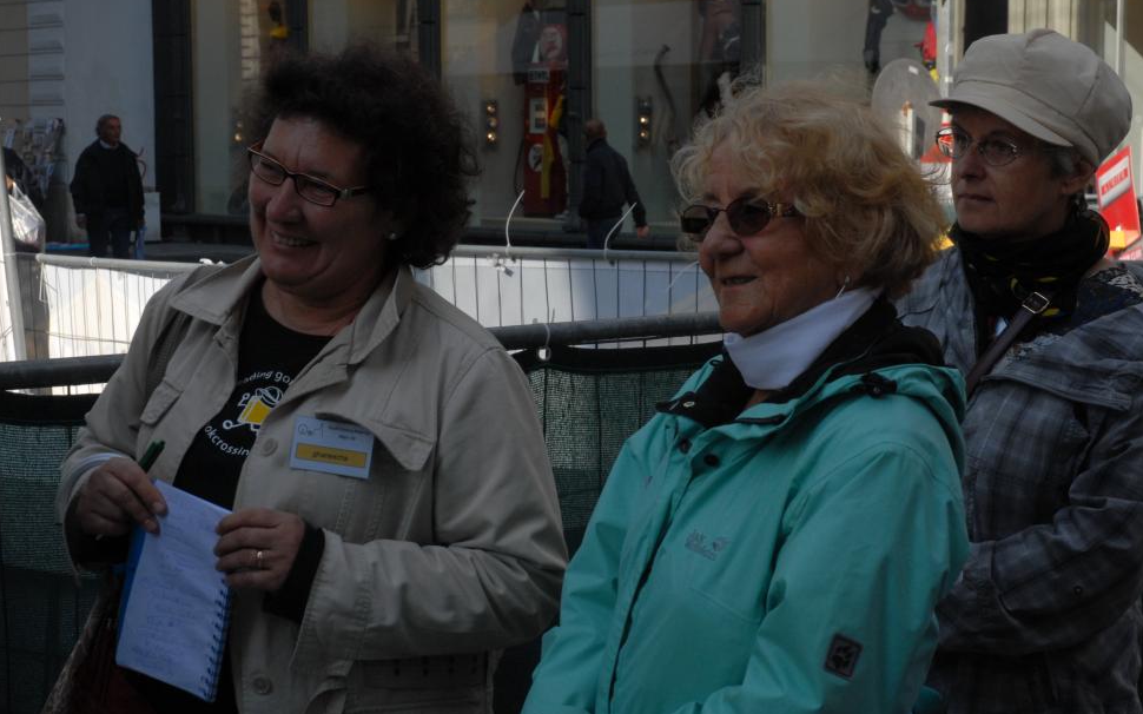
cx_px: 559
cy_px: 338
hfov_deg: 25.2
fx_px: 2554
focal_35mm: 82
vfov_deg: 15.9
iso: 400
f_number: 9
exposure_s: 1/320
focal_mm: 48
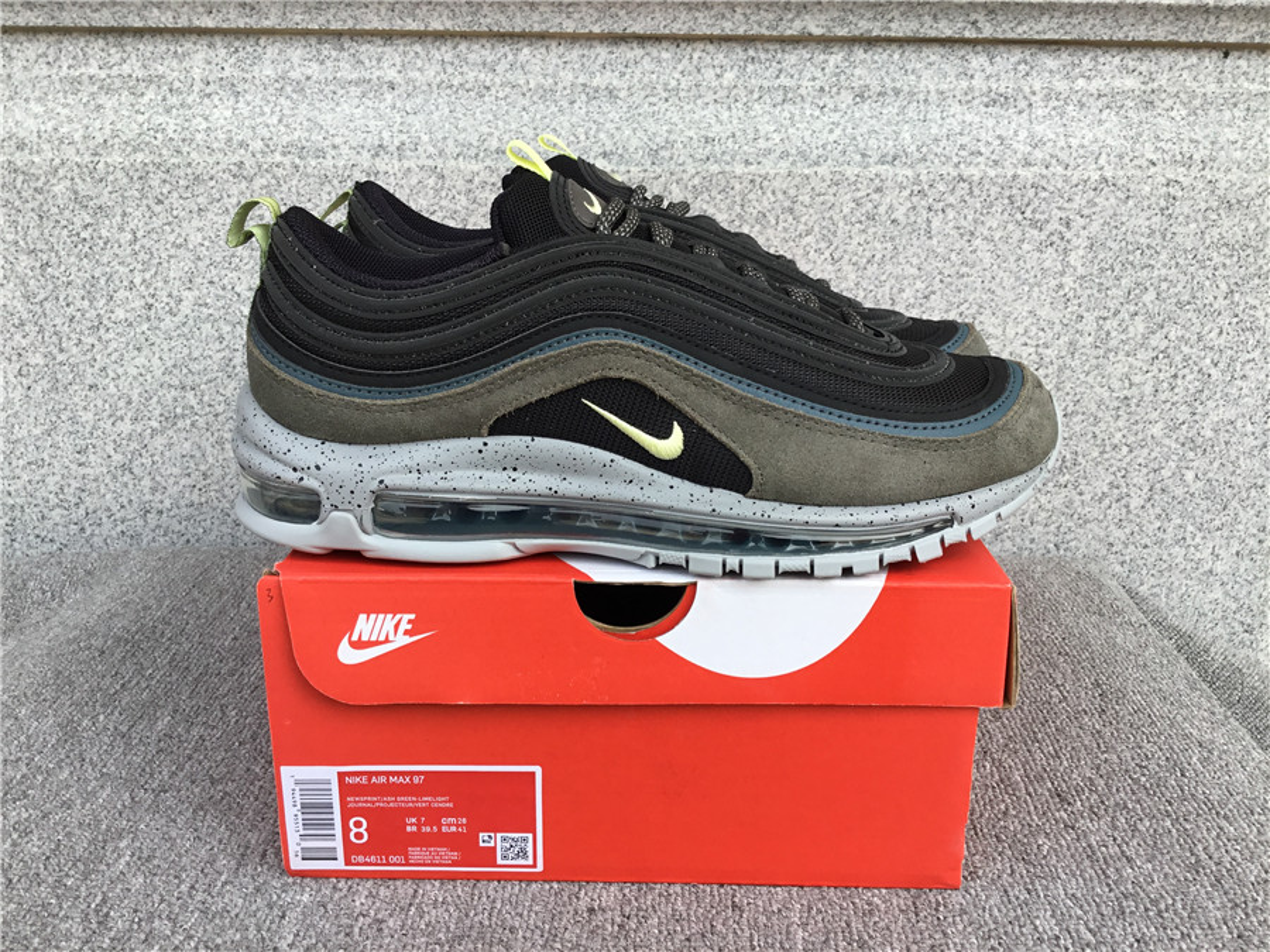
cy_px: 476
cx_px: 635
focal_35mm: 31
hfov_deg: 58.4
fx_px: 1137
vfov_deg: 45.4
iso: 25
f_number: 2.4
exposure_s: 1/350
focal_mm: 3.3
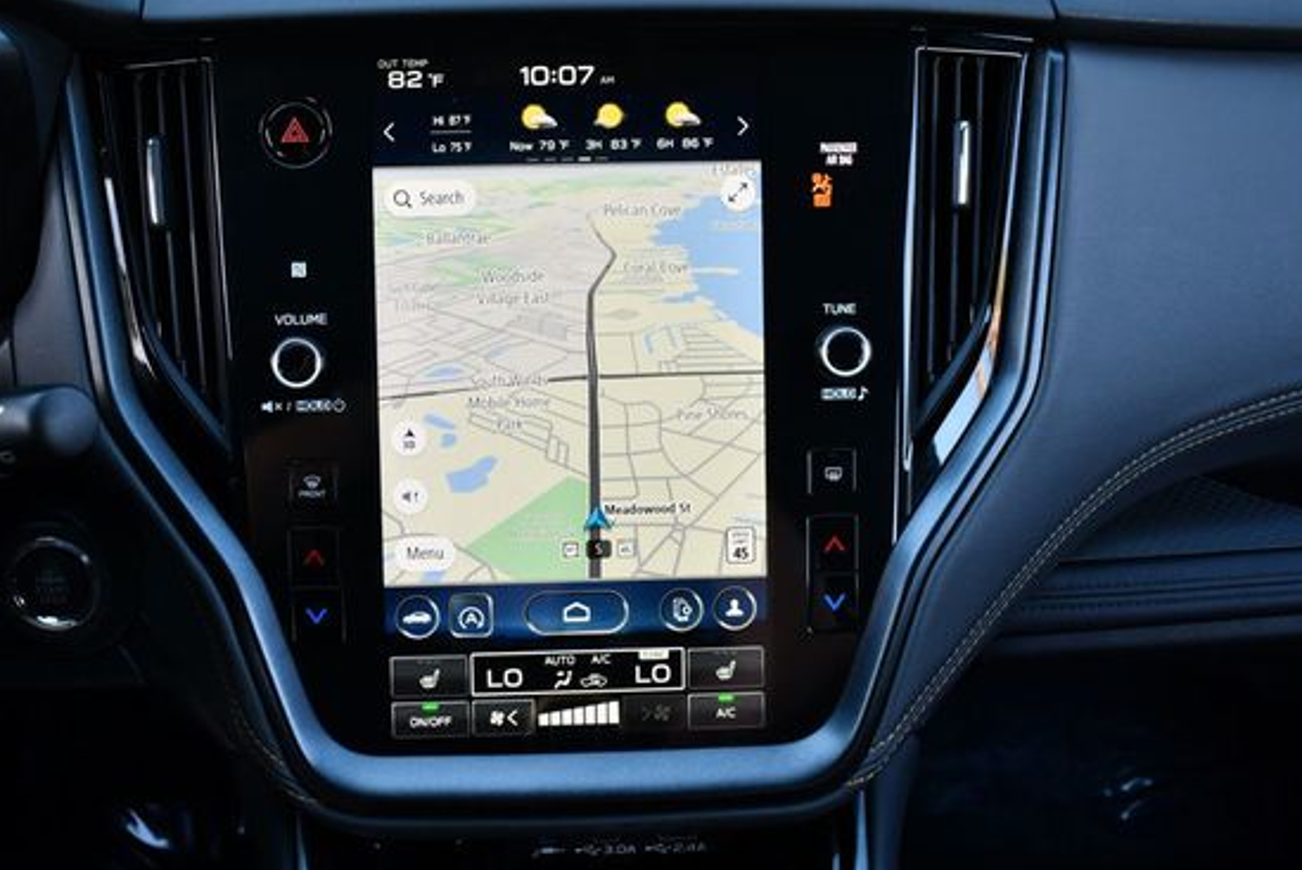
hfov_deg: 46.3
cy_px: 375
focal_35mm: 42
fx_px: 1520
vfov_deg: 31.9
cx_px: 567
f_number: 3.5
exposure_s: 1/250
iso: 500
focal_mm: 18
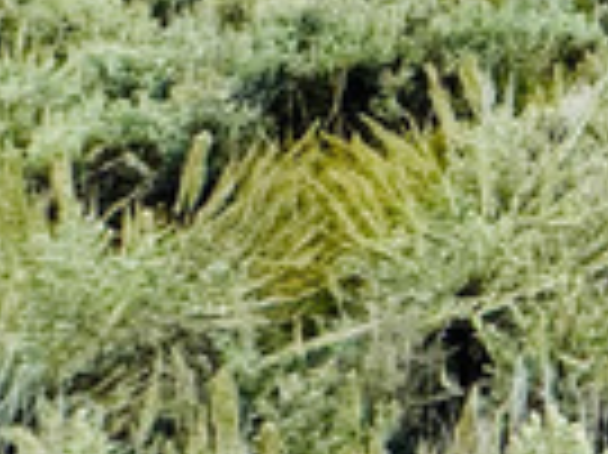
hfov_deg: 10.0
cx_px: 2040
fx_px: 1860
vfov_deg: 12.9
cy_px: -301
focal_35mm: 106
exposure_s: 1/1976
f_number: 2.2
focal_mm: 2.22
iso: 50
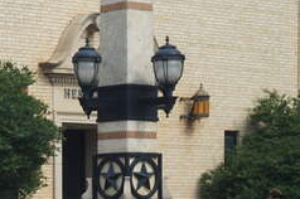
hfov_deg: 12.0
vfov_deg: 8.1
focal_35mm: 167
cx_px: -83
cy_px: 290
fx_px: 1387
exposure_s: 1/320
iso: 100
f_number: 8
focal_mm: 33
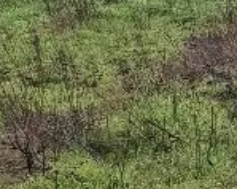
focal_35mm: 201
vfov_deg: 7.6
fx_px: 1409
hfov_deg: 8.3
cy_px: 250
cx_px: 686
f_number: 1.8
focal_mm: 5.54
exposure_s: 1/169
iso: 50
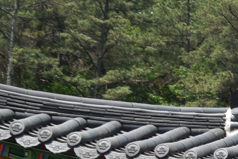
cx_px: 588
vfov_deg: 6.9
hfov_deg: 9.3
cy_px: 264
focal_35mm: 195
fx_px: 1290
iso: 100
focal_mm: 21
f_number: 8
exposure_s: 1/200
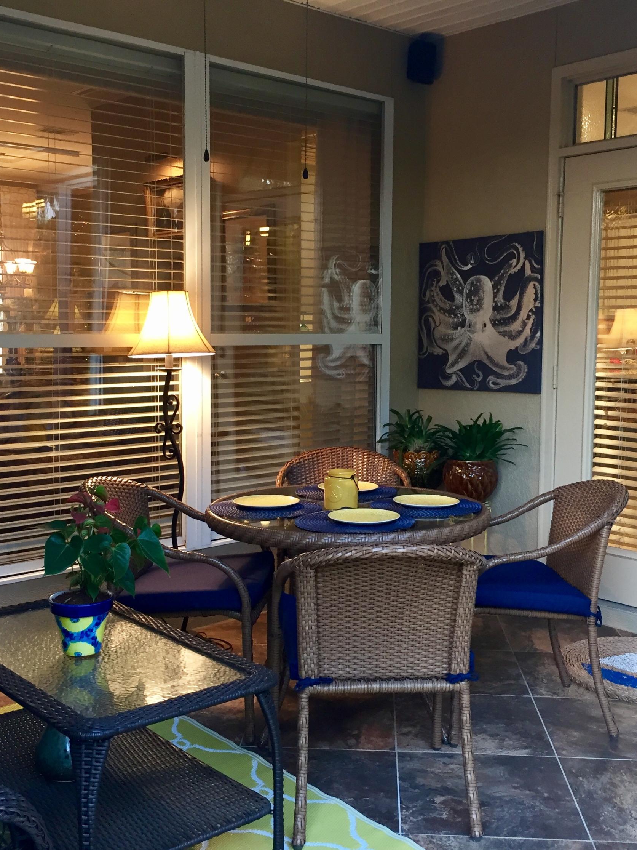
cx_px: 318
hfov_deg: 36.8
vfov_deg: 47.9
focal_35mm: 39
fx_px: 957
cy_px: 422
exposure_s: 1/33
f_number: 2.2
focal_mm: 4.15
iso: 100
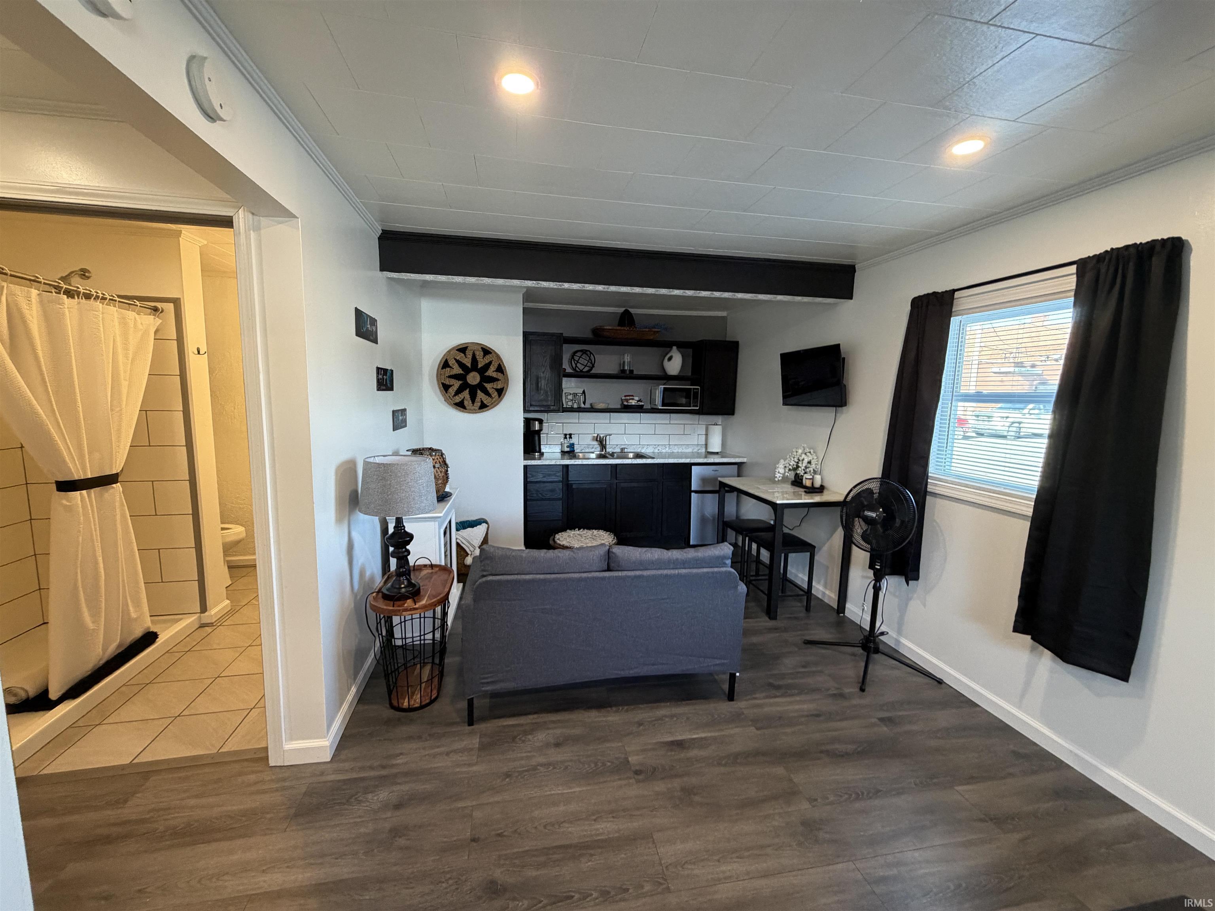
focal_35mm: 14
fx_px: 491
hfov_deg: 102.1
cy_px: 456
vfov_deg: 85.7
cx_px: 608
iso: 320
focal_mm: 2.22
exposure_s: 1/60
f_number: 2.2
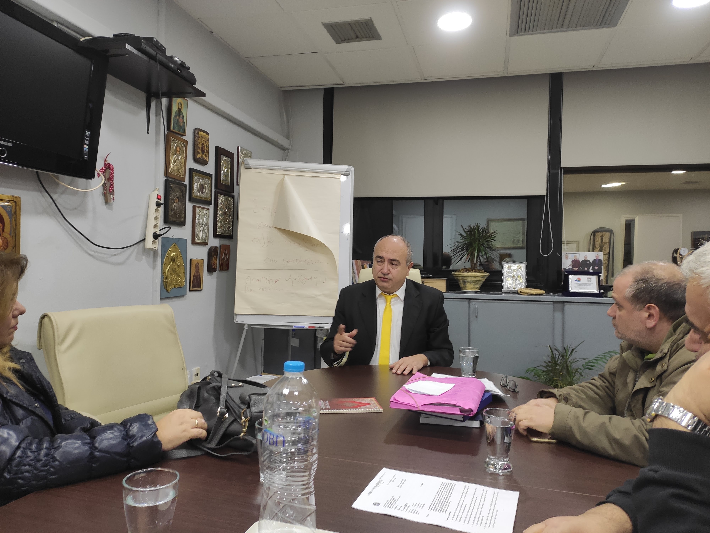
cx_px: 355
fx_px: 513
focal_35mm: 25
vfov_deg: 54.9
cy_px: 266
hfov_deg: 69.4
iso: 447
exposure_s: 1/33
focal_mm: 4.74
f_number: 1.79
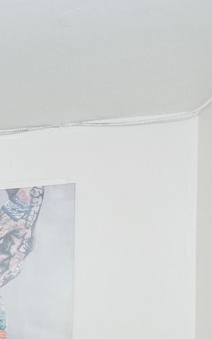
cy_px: 321
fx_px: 573
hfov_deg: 13.8
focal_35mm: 62
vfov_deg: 31.1
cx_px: -316
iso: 2000
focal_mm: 10
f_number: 8
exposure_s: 1/100
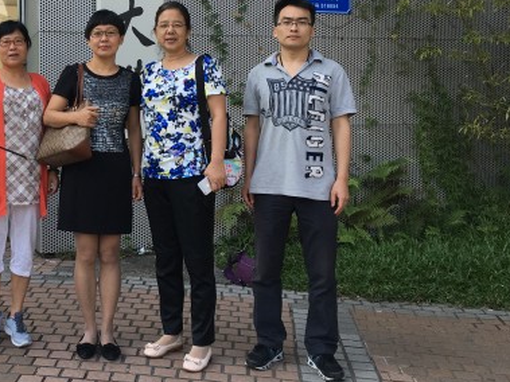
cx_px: 86
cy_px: 108
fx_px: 722
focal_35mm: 49
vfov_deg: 29.3
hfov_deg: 37.2
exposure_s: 1/229
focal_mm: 4.15
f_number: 2.2
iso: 25
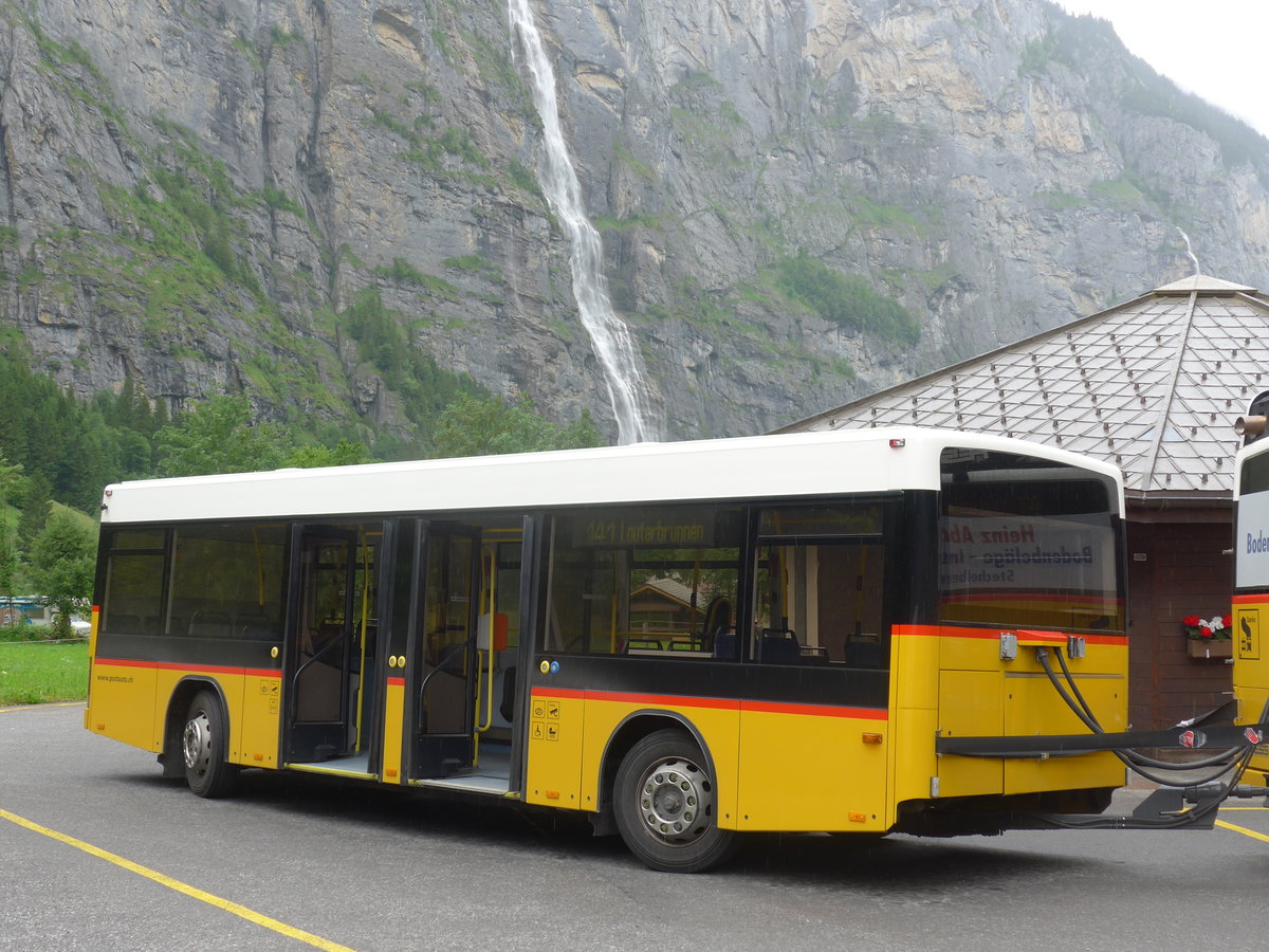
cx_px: 634
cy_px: 476
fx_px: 1796
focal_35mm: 49
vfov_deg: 29.7
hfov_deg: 38.9
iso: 80
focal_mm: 10.1
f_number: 3.2
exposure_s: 1/250
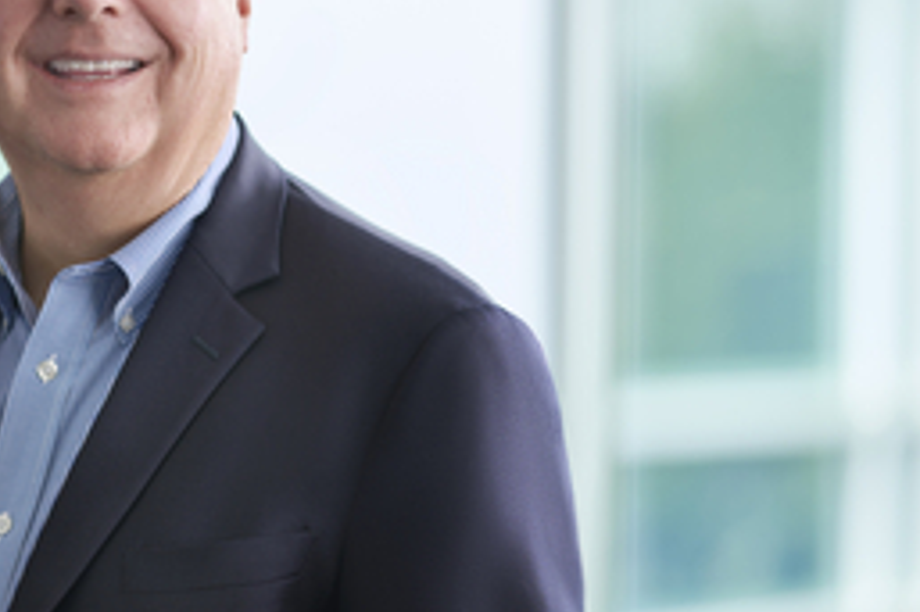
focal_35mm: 196
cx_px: 136
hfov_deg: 10.5
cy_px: 251
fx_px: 5006
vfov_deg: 7.0
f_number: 2
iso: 64
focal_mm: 105
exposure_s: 1/160
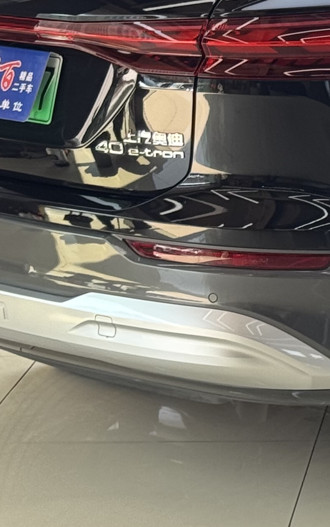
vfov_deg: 12.8
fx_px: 2332
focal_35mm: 162
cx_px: 557
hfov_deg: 7.9
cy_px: 32
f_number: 1.78
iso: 50
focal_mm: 6.76
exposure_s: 1/208
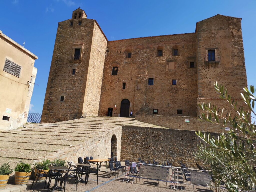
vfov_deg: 51.4
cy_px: 96
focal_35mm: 27
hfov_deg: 65.3
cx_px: 128
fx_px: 200
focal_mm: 5.58
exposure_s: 1/1842
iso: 50
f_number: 1.8
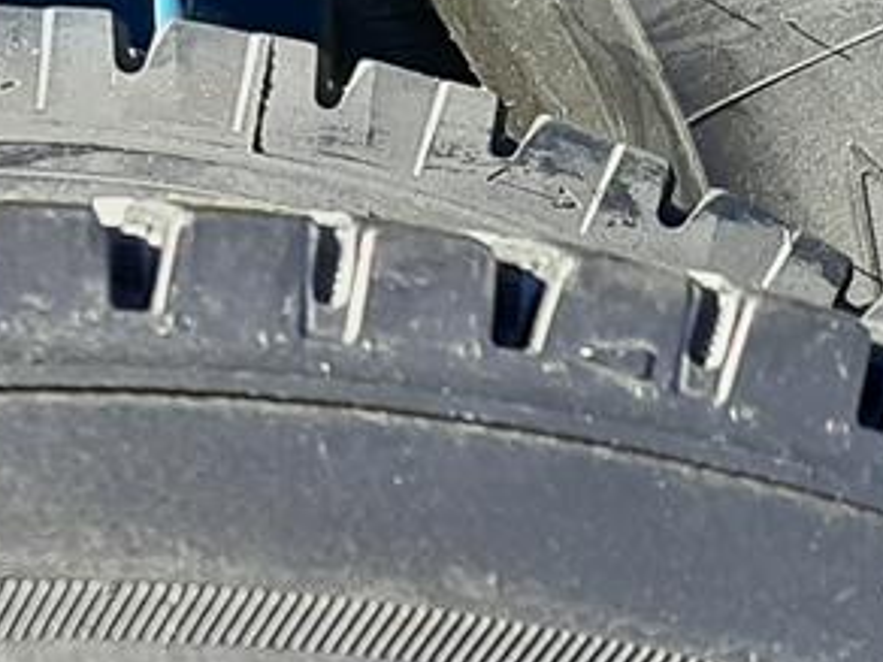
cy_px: 1118
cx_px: 269
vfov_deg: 12.8
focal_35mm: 107
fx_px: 2729
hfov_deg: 18.3
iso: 40
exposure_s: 1/377
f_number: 1.7
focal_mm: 3.93
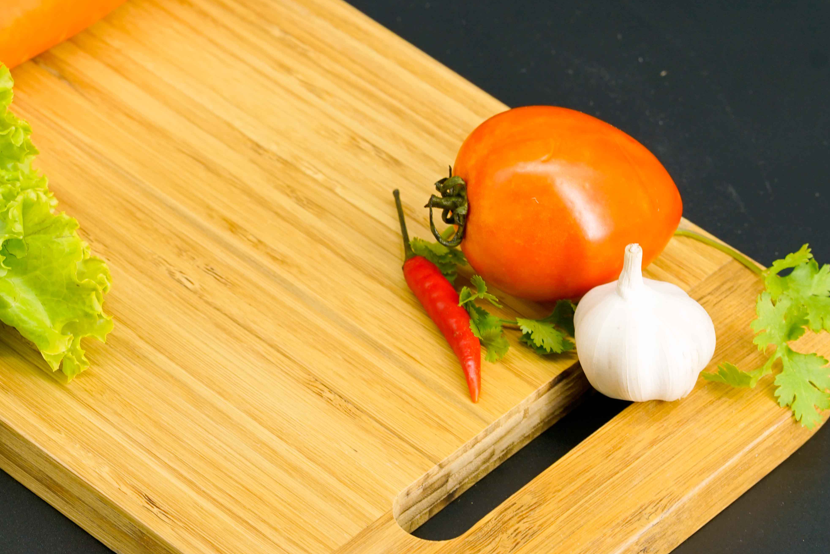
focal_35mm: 172
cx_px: 86
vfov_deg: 8.0
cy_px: 256
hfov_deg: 11.9
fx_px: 3966
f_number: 8
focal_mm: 85
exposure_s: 1/100
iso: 400
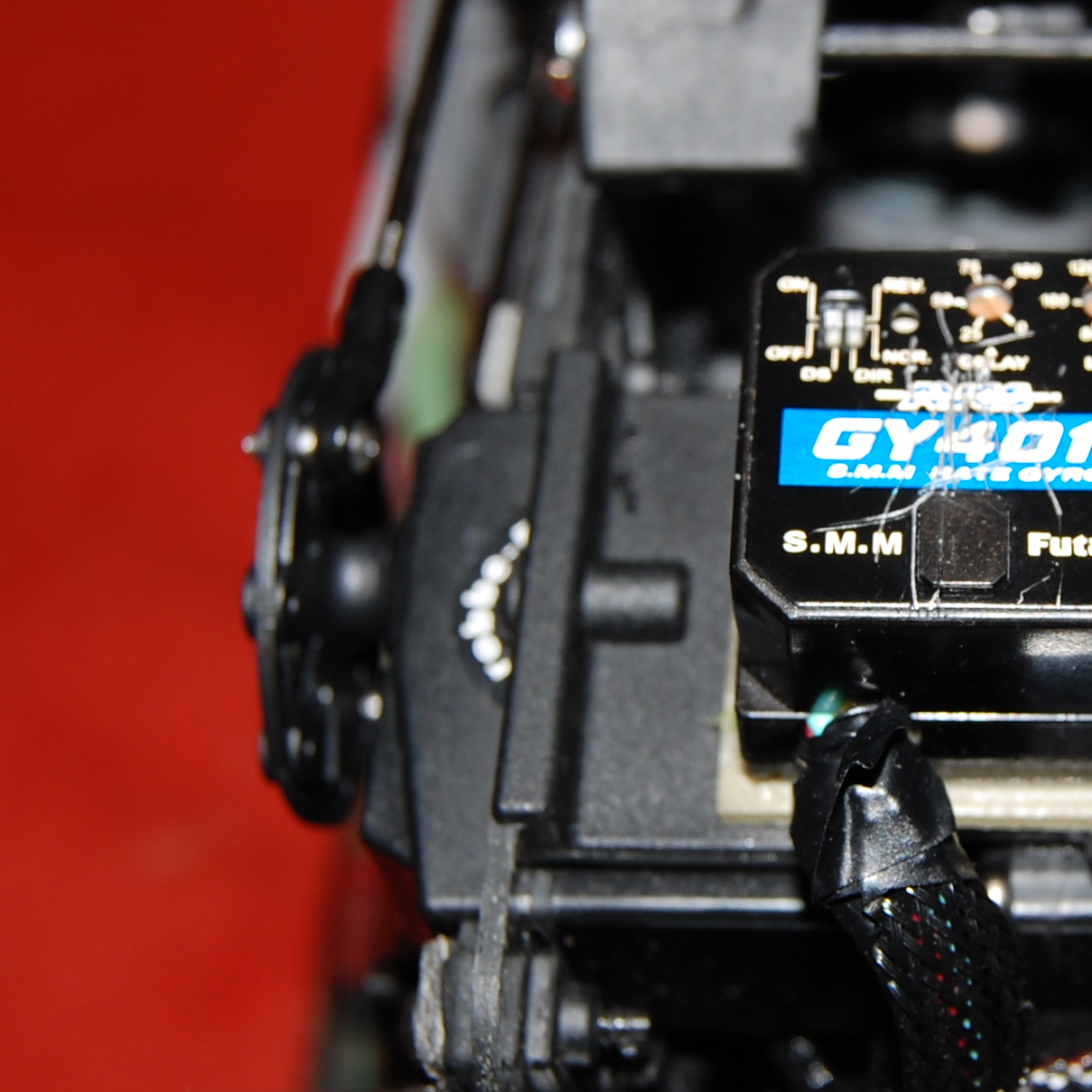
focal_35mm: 76
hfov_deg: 22.3
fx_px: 2712
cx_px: 945
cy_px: 517
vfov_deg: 22.8
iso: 200
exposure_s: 1/125
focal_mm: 24
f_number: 5.6
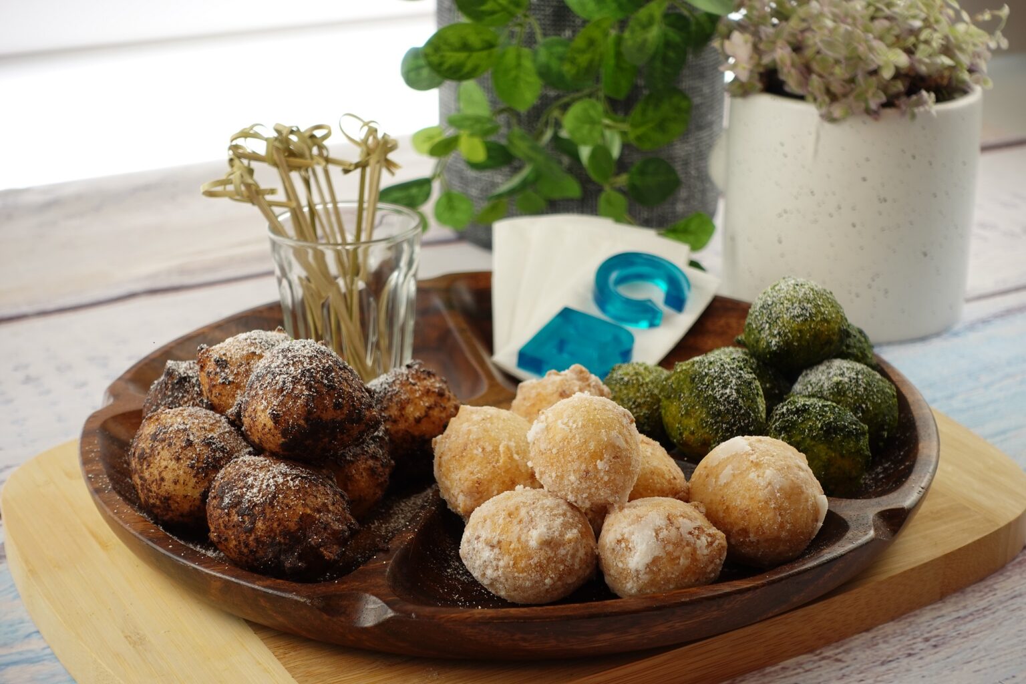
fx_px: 1995
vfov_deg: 19.5
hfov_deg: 28.8
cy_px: 342
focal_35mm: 70
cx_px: 513
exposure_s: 1/80
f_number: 4
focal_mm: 25.7
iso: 125
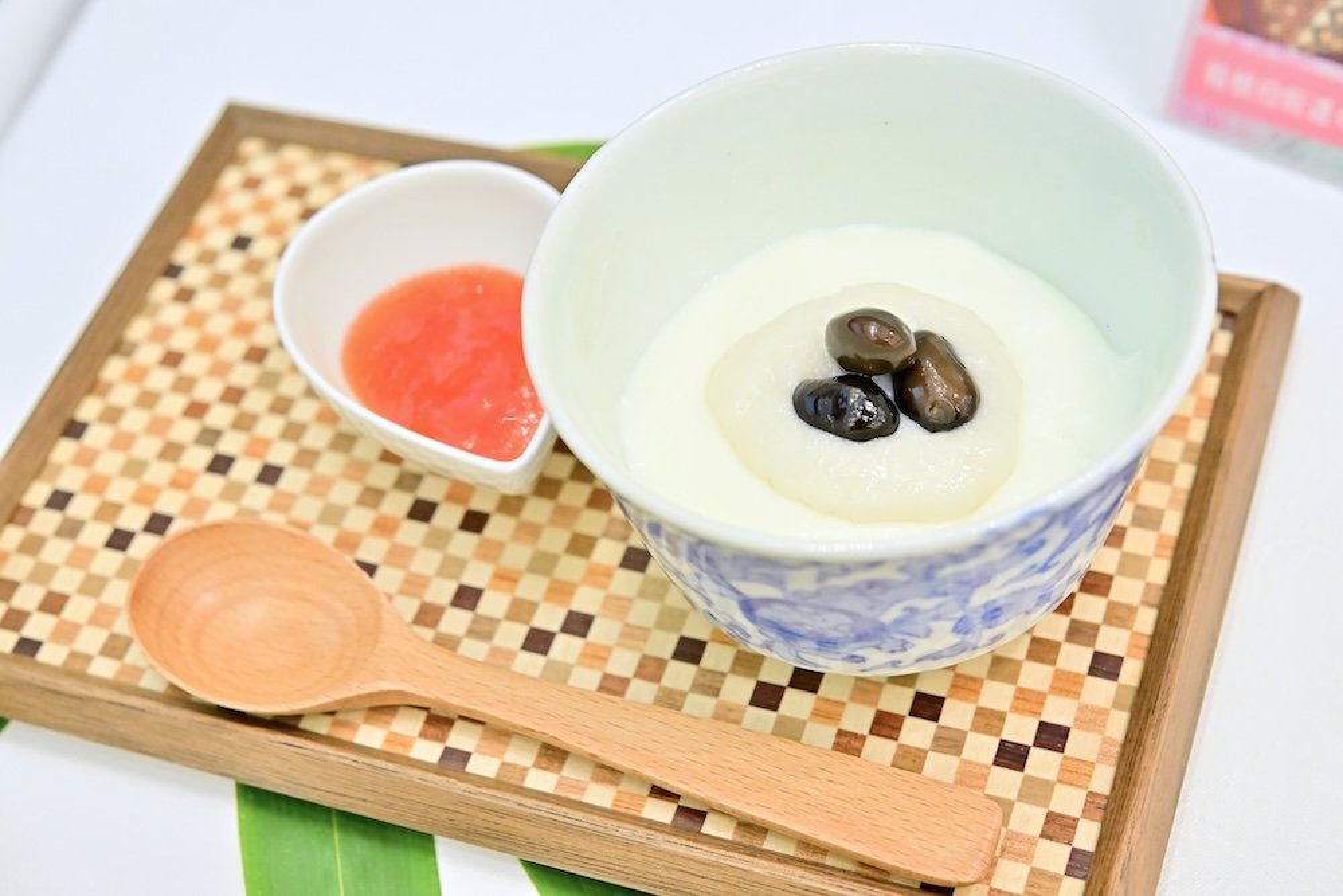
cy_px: 448
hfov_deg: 33.4
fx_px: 2239
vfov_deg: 22.6
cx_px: 672
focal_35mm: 60
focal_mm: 60
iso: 4000
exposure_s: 1/125
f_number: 5.6
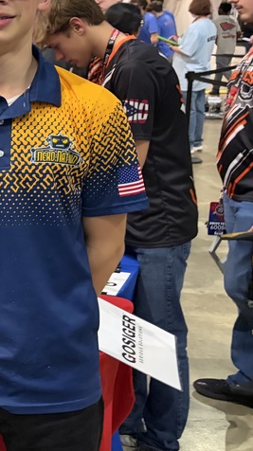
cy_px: 158
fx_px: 729
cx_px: -183
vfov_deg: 34.1
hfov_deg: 16.8
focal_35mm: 61
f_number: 1.6
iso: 800
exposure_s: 1/30
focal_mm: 5.96
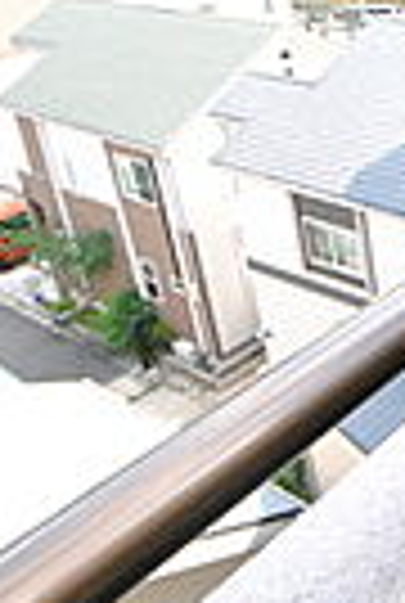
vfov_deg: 43.5
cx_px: 691
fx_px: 722
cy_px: 130
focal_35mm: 43
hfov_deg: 22.1
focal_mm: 8
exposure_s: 1/250
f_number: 8
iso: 1600
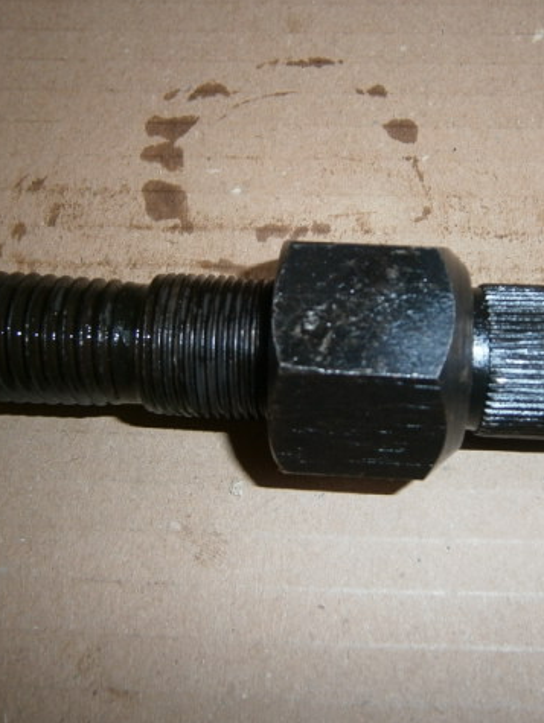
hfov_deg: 40.6
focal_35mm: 35
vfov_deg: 52.6
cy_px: 361
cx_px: 325
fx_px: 732
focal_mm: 4.7
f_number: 2.8
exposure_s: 1/30
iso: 125
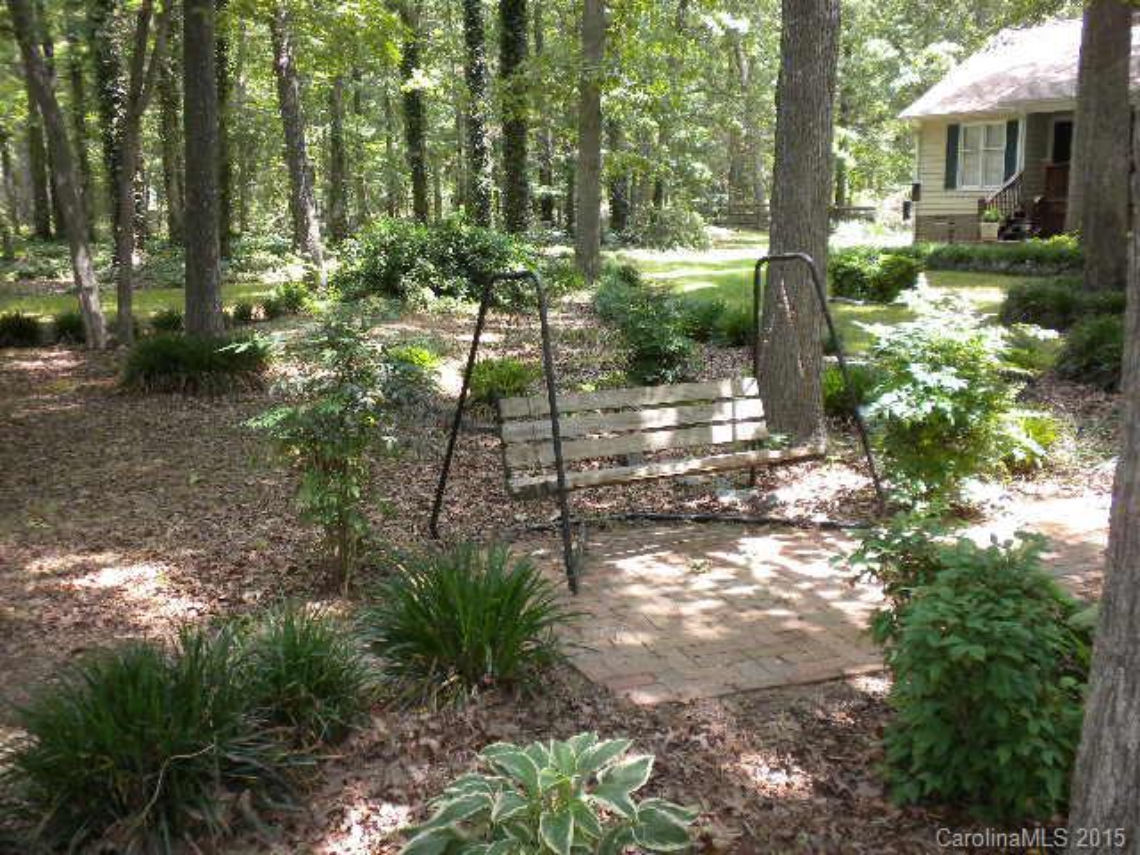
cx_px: 570
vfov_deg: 38.7
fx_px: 1219
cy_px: 428
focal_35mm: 37
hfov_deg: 50.1
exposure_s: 1/65.4
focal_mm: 6.6
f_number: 3.5
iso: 99
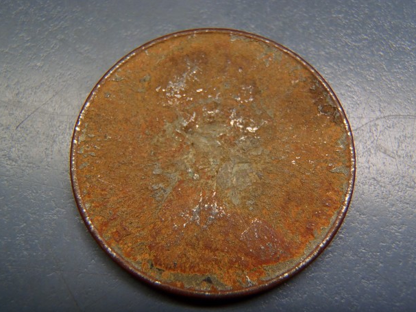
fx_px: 469
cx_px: 206
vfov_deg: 36.8
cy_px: 164
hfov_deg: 47.9
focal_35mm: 39
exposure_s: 1/80
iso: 100
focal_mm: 6.64
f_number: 4.7
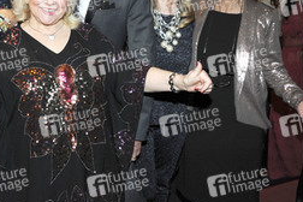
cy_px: 32
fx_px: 421
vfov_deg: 26.4
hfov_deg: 38.8
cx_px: 85
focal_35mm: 50
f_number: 3.5
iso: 1250
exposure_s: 1/250
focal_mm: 28
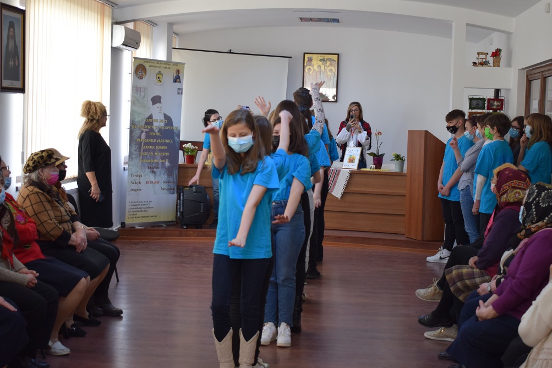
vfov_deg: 22.3
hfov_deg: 32.9
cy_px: 161
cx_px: 274
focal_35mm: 61
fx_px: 935
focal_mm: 34
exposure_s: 1/60
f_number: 4.5
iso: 720
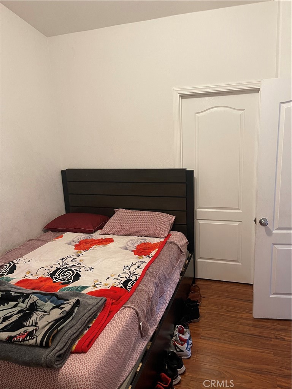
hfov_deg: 54.9
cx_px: 146
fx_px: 281
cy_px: 194
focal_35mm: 25
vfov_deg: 69.4
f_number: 1.6
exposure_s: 1/60
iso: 320
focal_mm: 5.1
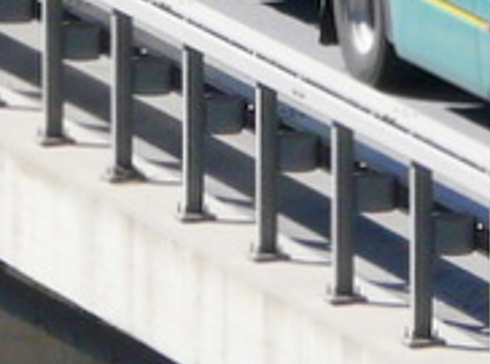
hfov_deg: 2.5
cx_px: 584
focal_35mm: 792
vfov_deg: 1.9
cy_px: -372
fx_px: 11167
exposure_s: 1/500
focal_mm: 23.7
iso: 100
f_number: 5.6
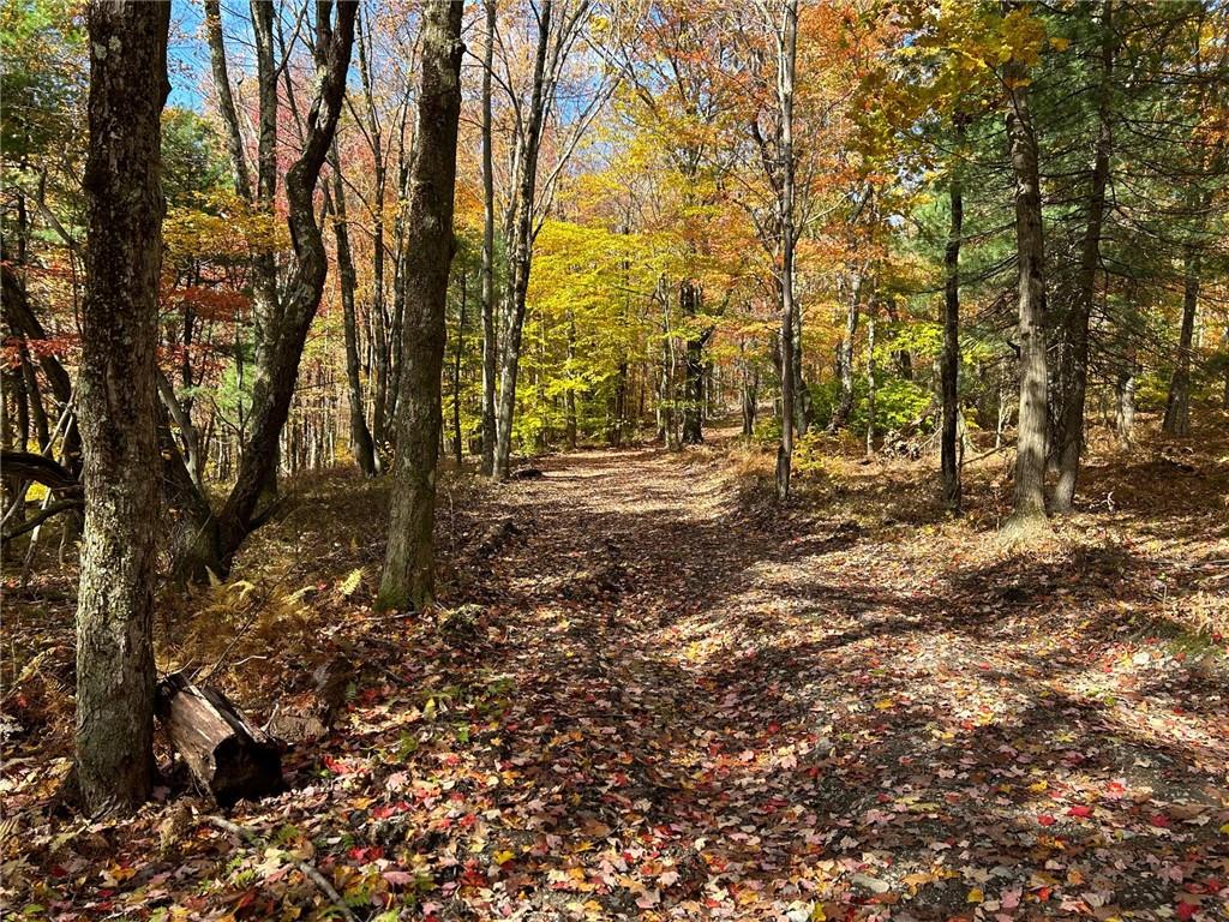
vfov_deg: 53.1
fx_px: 923
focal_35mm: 26
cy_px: 461
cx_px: 614
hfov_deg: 67.3
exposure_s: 1/581
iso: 50
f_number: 1.5
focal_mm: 5.7
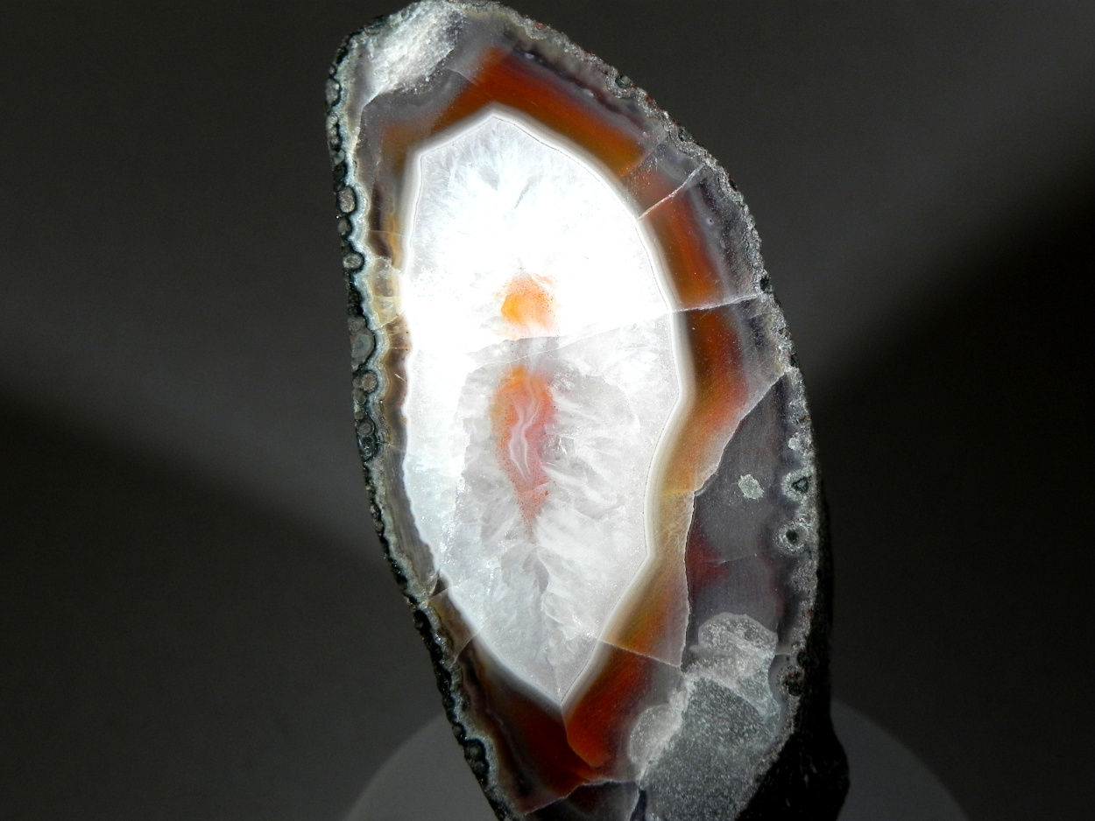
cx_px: 548
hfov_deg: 18.7
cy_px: 410
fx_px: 3322
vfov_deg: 14.1
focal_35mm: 105
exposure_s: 1/60
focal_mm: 18.8
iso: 160
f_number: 5.6
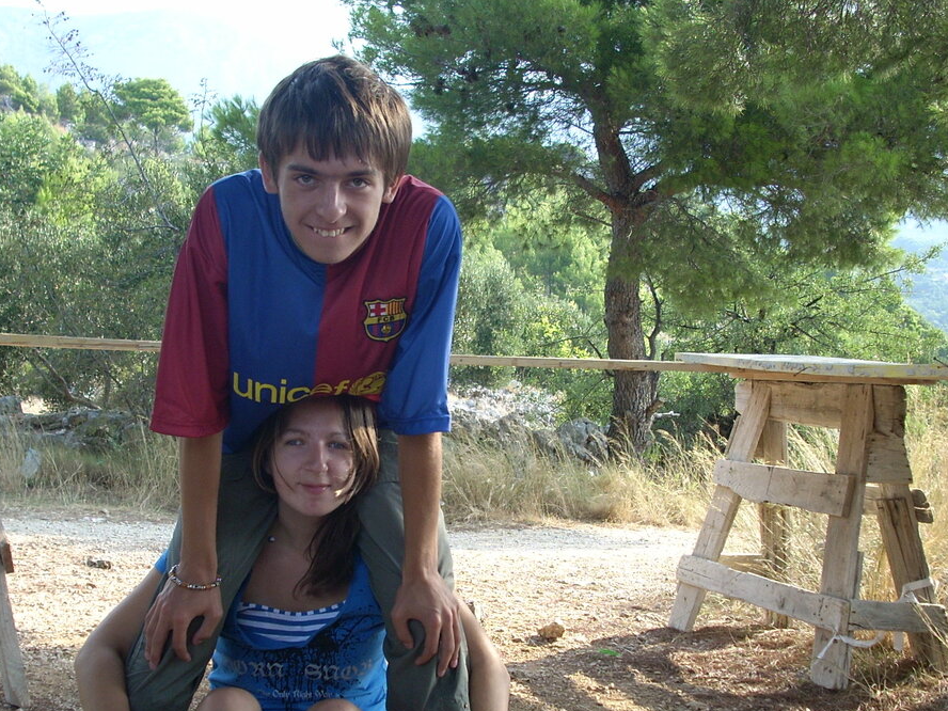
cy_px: 437
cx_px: 430
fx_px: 1369
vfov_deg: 29.0
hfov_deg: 38.2
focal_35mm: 50
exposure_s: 1/149
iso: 64
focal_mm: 6.2
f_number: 2.8
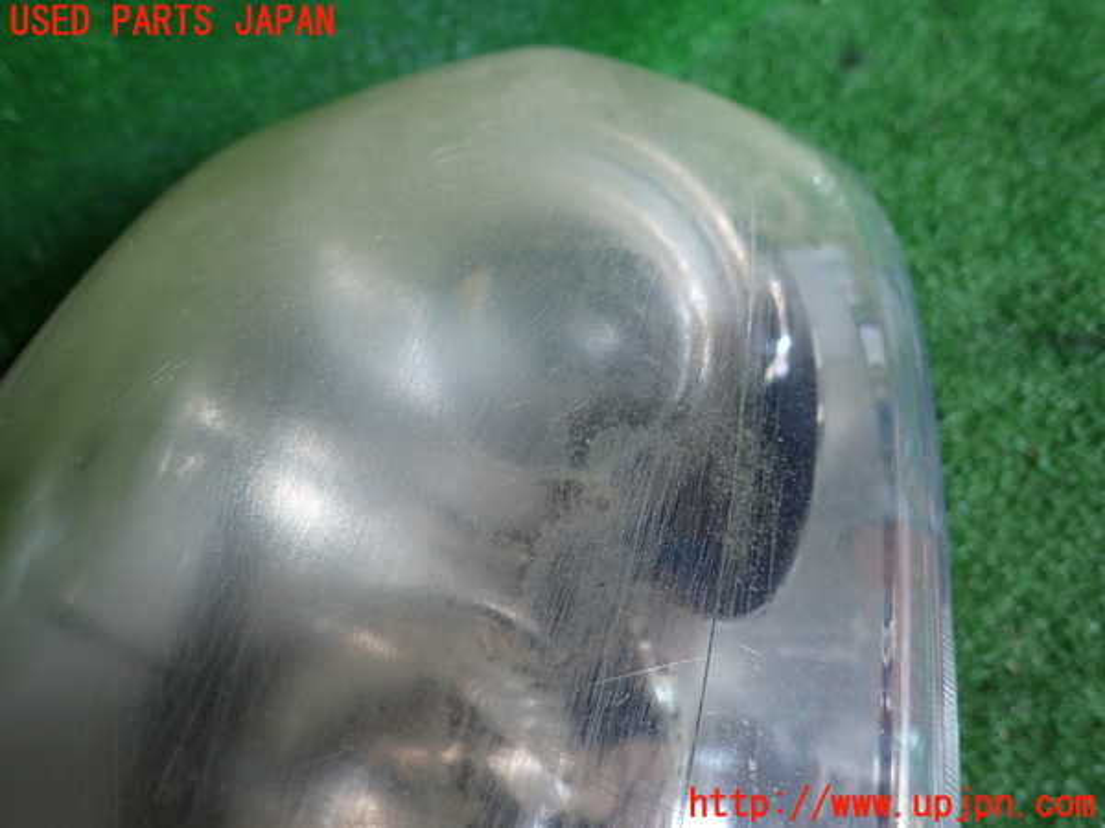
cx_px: 552
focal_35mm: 25
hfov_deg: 69.4
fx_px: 798
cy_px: 414
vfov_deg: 54.9
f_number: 2
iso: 200
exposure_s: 1/125
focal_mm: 4.5
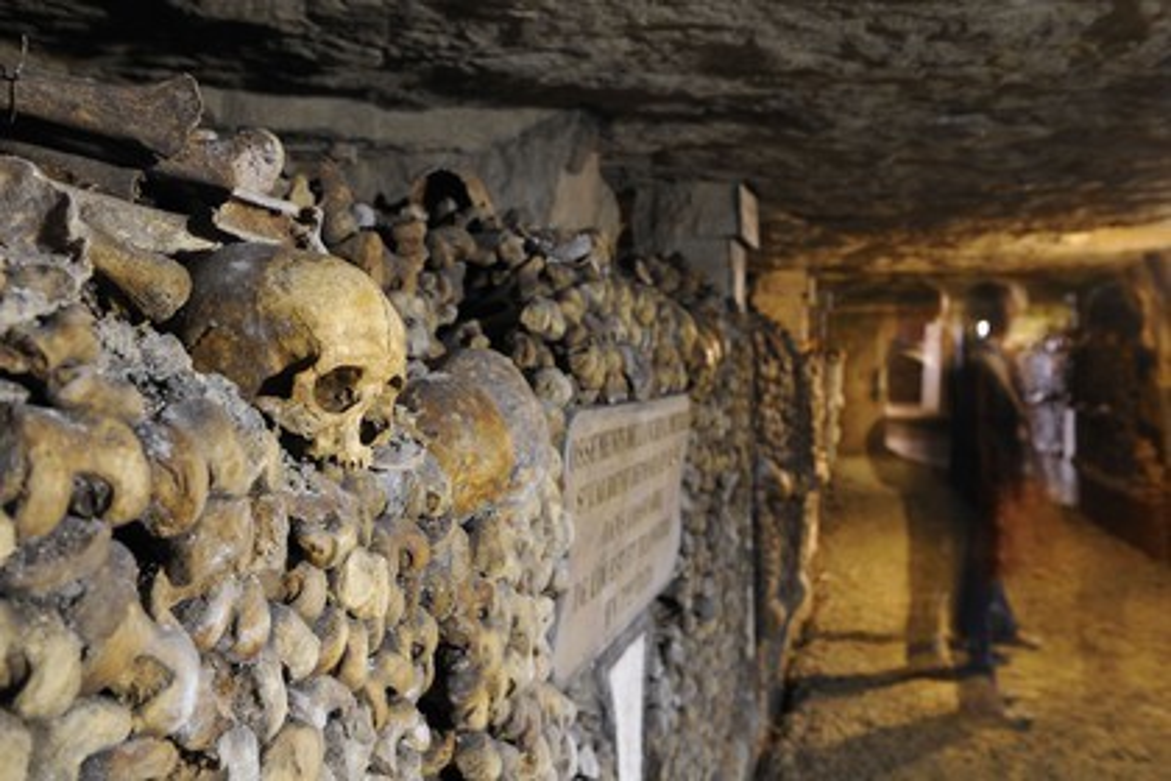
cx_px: 586
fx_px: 1106
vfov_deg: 38.9
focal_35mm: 34
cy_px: 390
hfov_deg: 55.8
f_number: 5.6
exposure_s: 15
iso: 400
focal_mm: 34
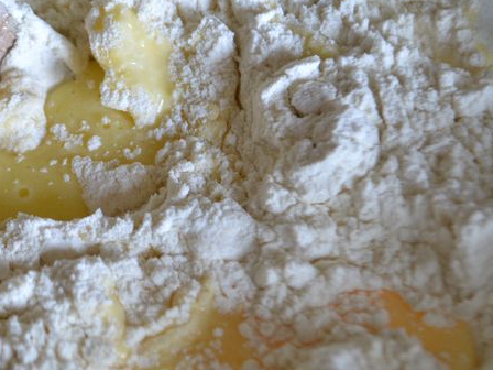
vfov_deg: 16.1
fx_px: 1310
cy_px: 179
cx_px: 106
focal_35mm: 92
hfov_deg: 21.1
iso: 800
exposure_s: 1/30
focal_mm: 40
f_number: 5.3
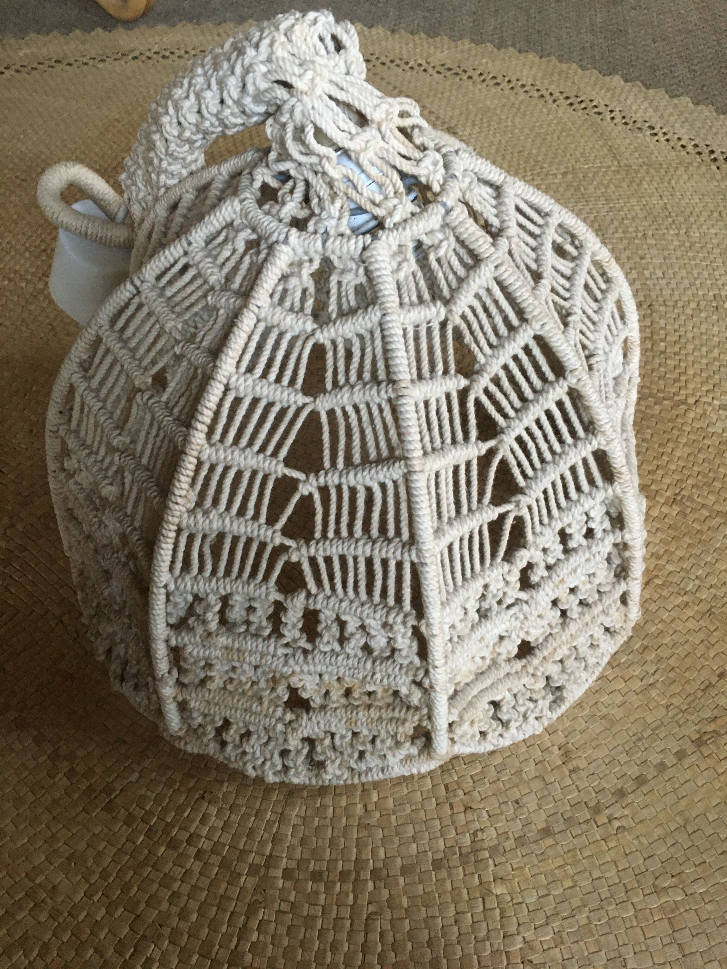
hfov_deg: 48.2
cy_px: 484
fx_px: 812
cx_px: 364
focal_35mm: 29
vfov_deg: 61.7
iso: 250
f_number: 2.2
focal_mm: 4.15
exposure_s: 1/33
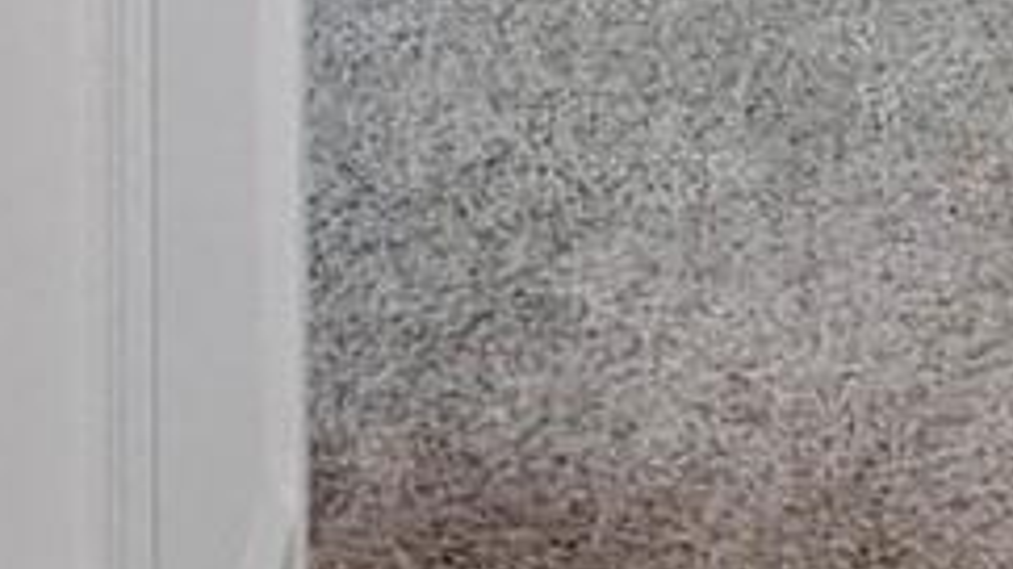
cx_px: 1051
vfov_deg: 7.4
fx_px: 2712
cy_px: -1853
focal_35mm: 101
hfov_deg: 20.4
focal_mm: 2.22
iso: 200
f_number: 2.2
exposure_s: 1/120
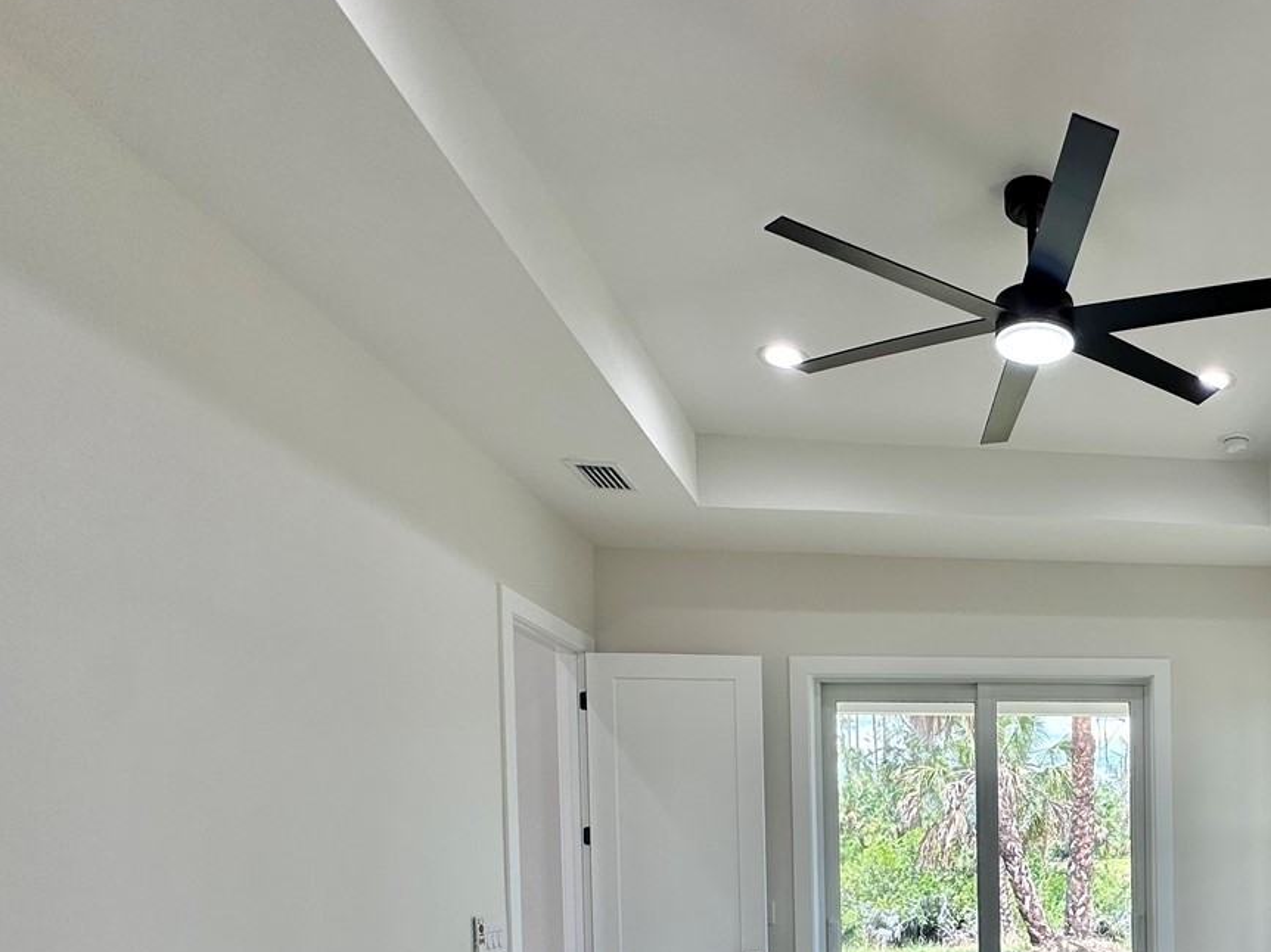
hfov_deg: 59.7
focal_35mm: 26
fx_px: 954
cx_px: 1084
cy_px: 864
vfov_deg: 47.5
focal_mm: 2.22
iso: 40
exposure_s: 1/164
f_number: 2.2
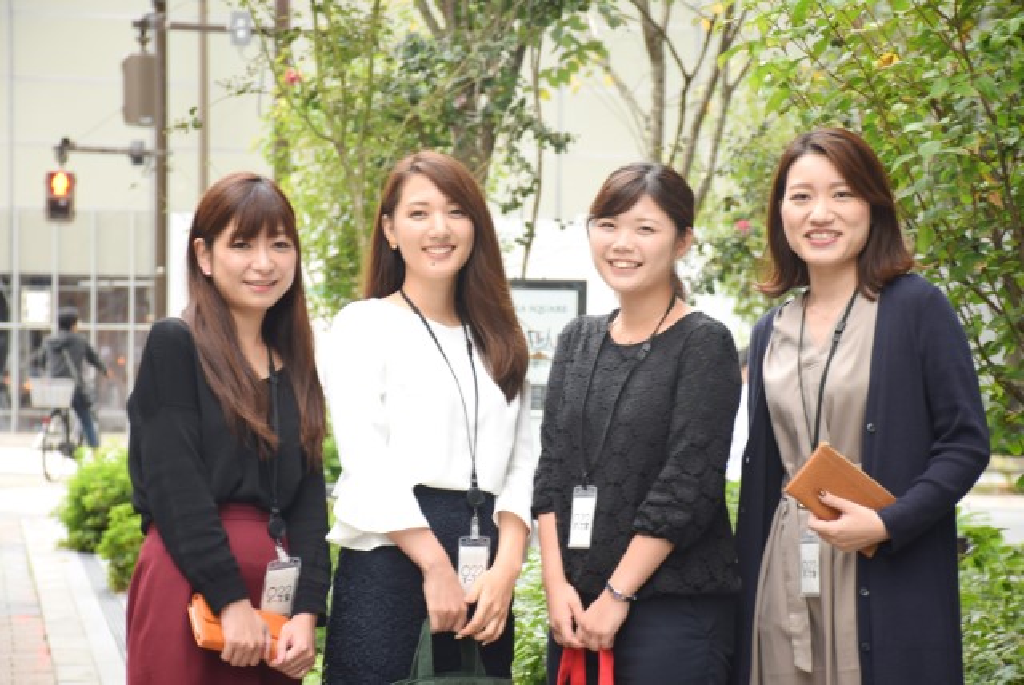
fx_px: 3630
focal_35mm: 128
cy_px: 342
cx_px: 512
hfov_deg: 16.1
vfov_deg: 10.8
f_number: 6.3
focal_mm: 85
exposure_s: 1/25
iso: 250
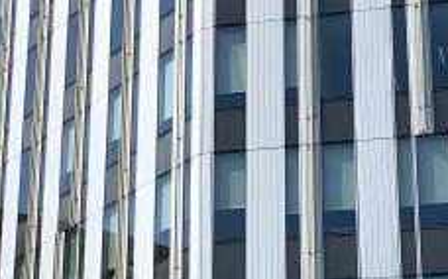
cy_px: 185
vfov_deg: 10.4
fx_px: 1525
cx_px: 153
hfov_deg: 16.7
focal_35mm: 125
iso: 25
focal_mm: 3.99
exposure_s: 1/4000
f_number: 1.8
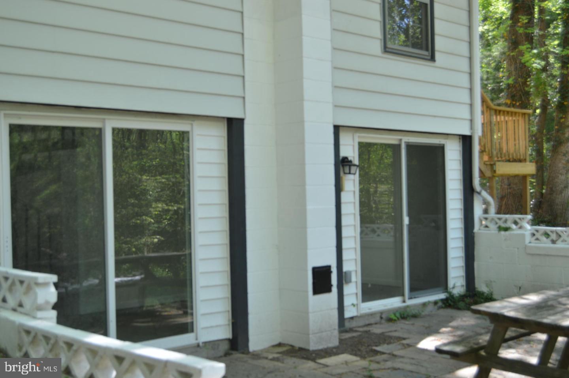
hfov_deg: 43.6
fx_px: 711
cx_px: 284
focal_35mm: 45
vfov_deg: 29.8
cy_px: 189
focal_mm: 30
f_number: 5.6
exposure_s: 1/125
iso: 220
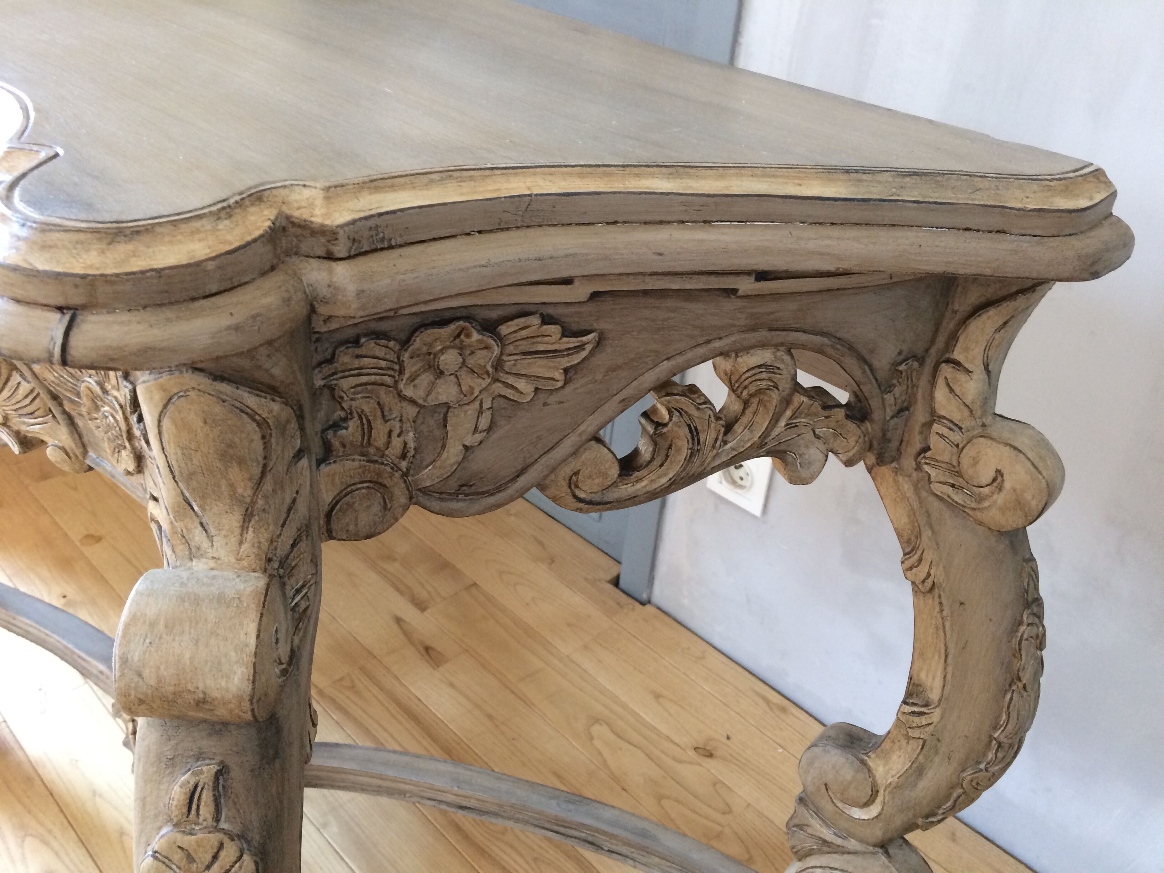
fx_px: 975
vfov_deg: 48.2
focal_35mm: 29
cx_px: 582
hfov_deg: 61.7
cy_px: 436
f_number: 2.2
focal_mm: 4.15
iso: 160
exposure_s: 1/33
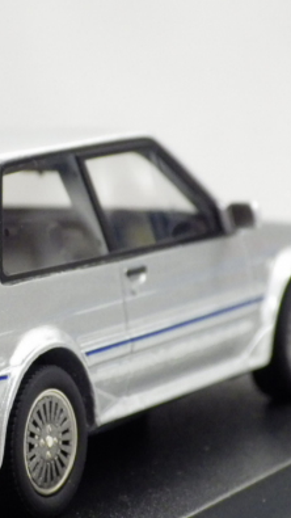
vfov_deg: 10.3
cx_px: -38
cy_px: 289
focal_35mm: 210
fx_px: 2883
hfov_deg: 5.8
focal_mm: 21.3
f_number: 4.8
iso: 800
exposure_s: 1/30
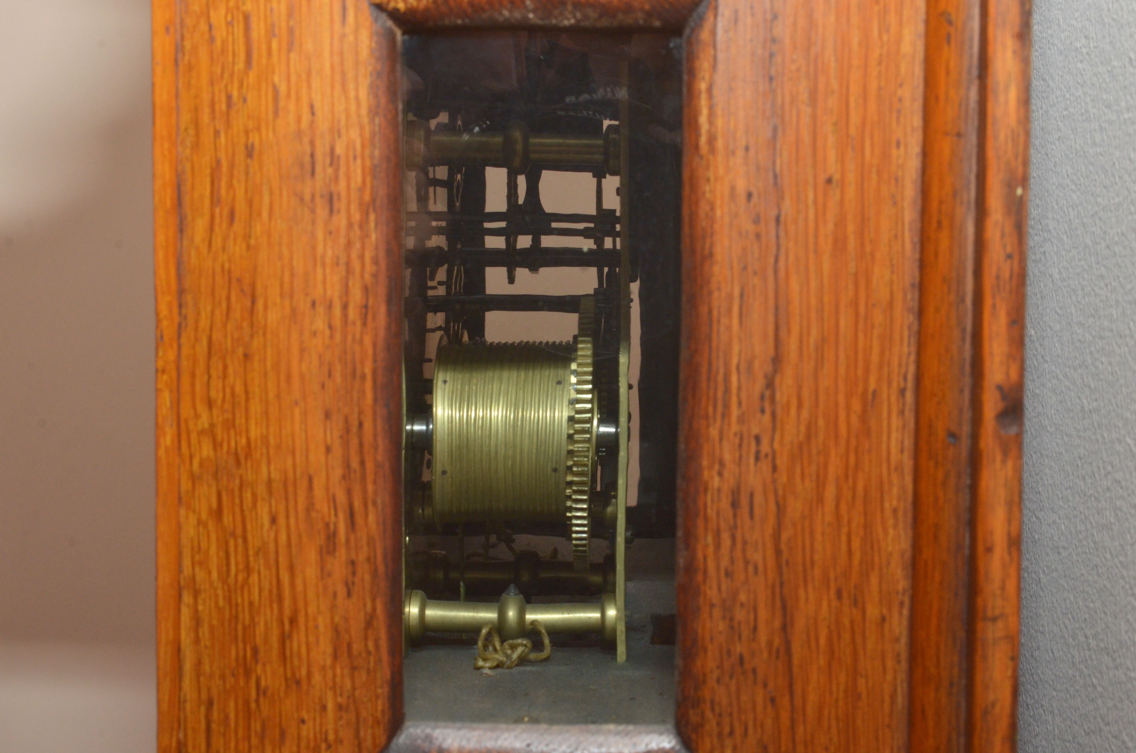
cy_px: 376
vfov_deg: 19.6
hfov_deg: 29.3
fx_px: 2173
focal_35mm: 69
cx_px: 568
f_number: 16
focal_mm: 46
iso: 800
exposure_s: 1/125
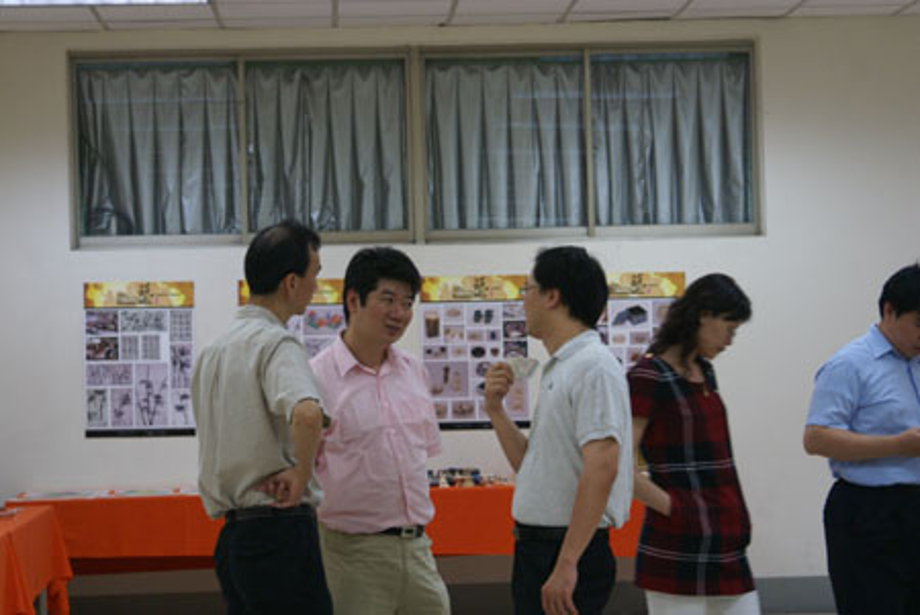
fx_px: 2686
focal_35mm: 105
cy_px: 308
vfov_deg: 13.1
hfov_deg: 19.4
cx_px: 460
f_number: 5.6
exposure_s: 1/50
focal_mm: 70
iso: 400
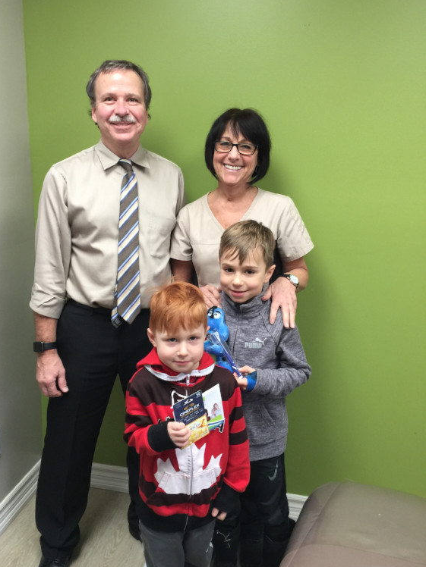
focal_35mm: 31
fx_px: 509
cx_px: 200
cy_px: 271
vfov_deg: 58.3
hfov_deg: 45.4
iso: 50
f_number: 2.2
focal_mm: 4.15
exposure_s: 1/15
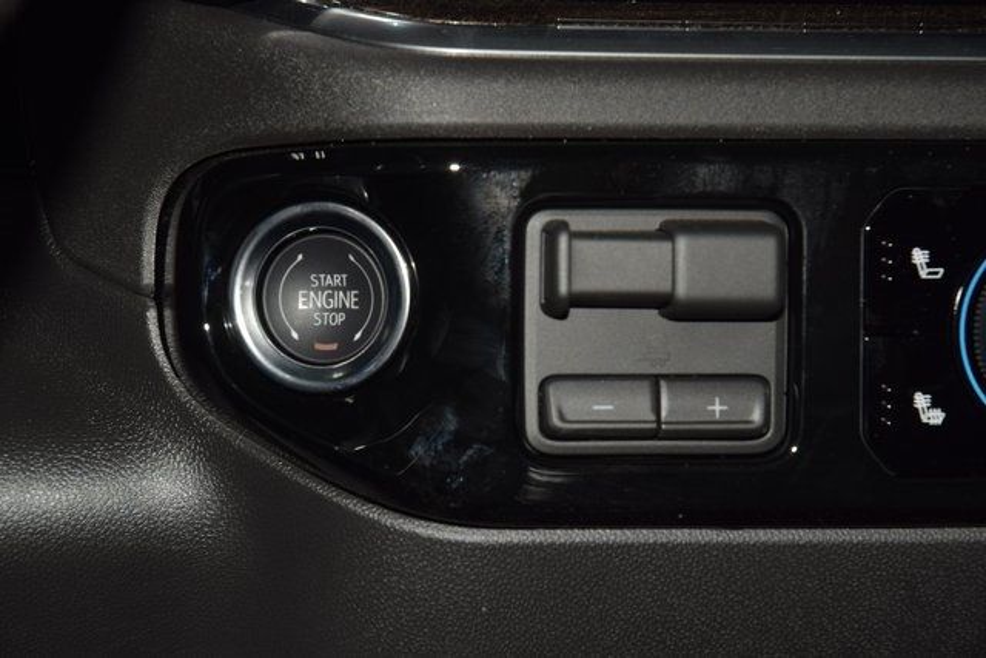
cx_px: 493
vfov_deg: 13.0
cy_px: 329
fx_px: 2876
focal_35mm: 105
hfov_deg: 19.5
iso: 100
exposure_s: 1/125
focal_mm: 70
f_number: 8
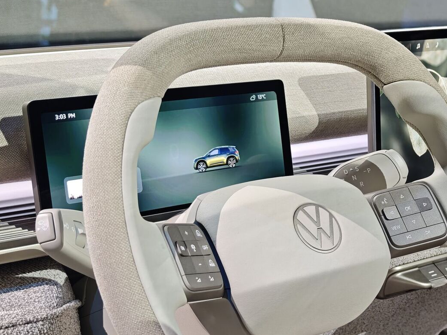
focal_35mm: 85
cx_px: 392
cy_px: 197
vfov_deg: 17.4
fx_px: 1097
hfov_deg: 22.5
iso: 200
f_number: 1.63
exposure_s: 1/100
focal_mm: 8.72
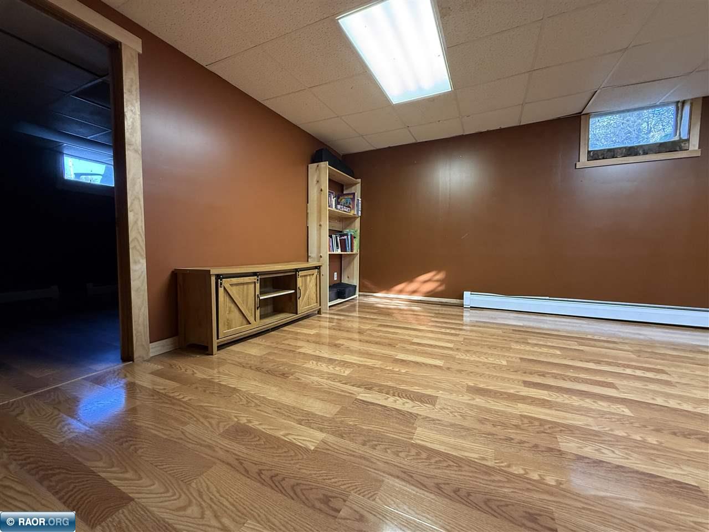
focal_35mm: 14
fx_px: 287
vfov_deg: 85.7
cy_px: 266
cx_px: 354
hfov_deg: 102.1
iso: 320
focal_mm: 2.22
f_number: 2.2
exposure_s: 1/60
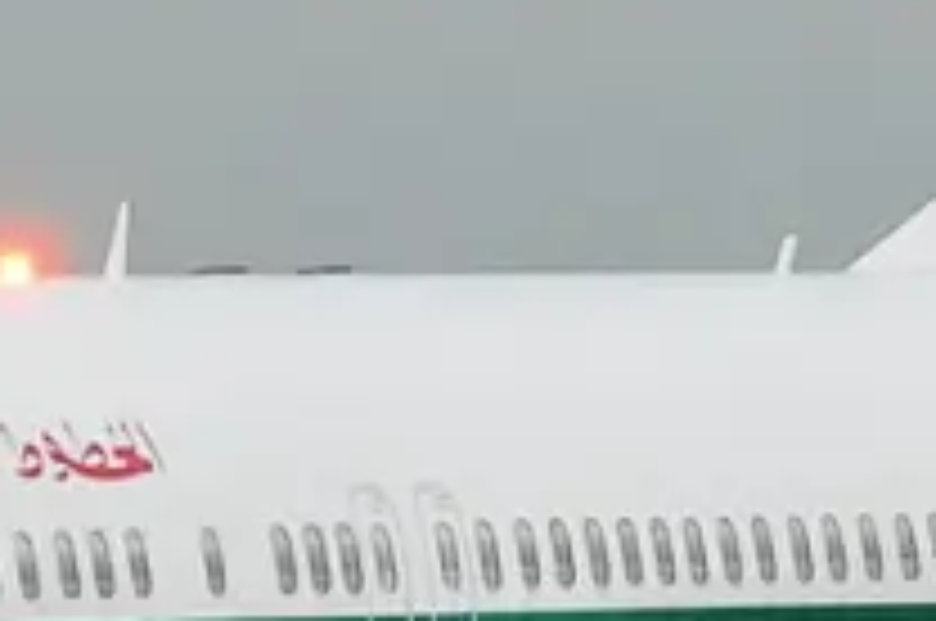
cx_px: 441
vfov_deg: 0.9
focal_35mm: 1443
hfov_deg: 1.4
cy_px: 479
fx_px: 37472
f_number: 6.3
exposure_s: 1/250
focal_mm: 195
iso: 200
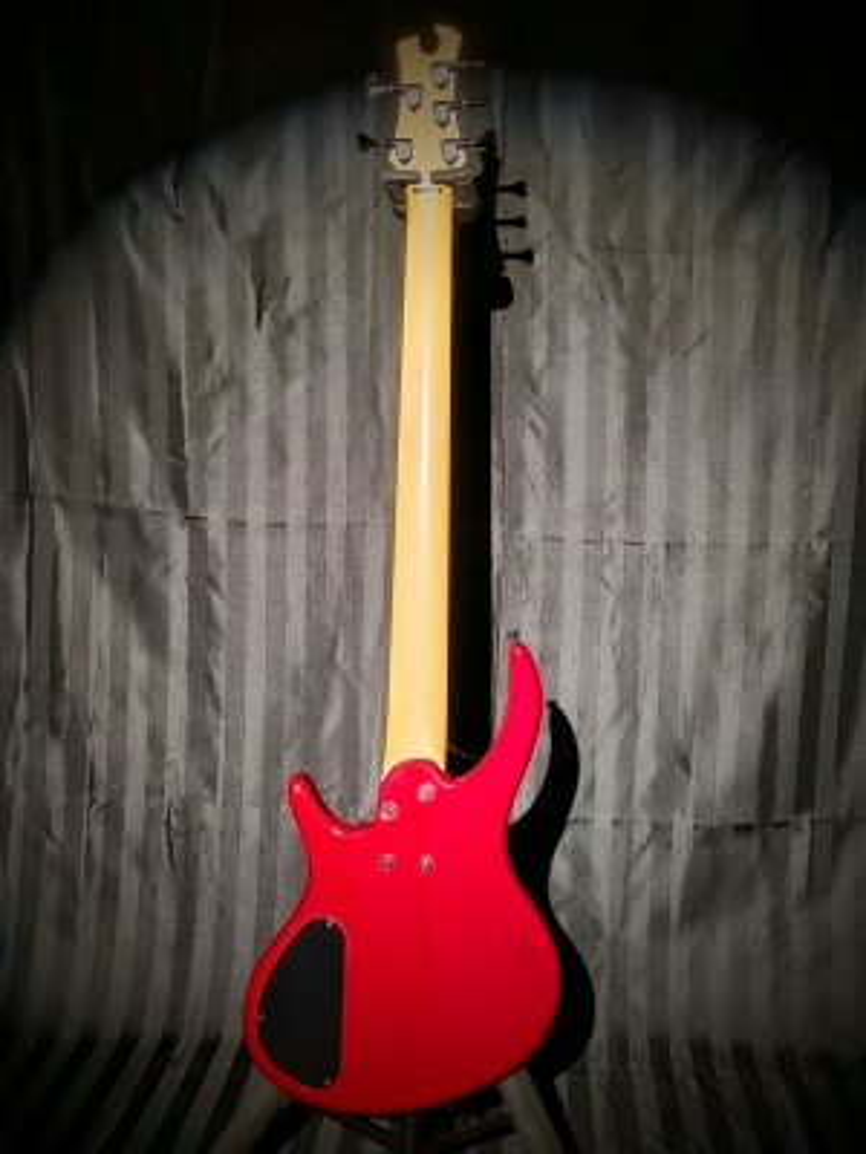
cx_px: 433
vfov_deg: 41.2
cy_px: 577
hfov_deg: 31.5
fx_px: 1534
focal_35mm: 46
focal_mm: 4.81
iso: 150
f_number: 1.8
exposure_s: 1/60
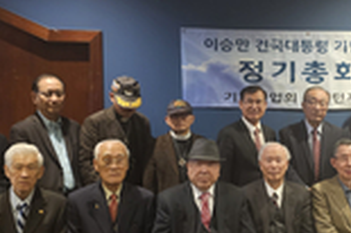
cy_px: 163
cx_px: 280
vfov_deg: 24.8
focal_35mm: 54
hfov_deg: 35.7
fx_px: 526
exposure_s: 1/24
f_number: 1.7
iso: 640
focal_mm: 6.3
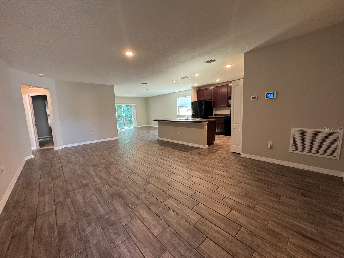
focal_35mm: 14
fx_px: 139
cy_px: 129
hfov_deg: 102.1
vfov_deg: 85.7
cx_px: 172
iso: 160
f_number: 2.2
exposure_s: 1/60
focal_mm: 2.22
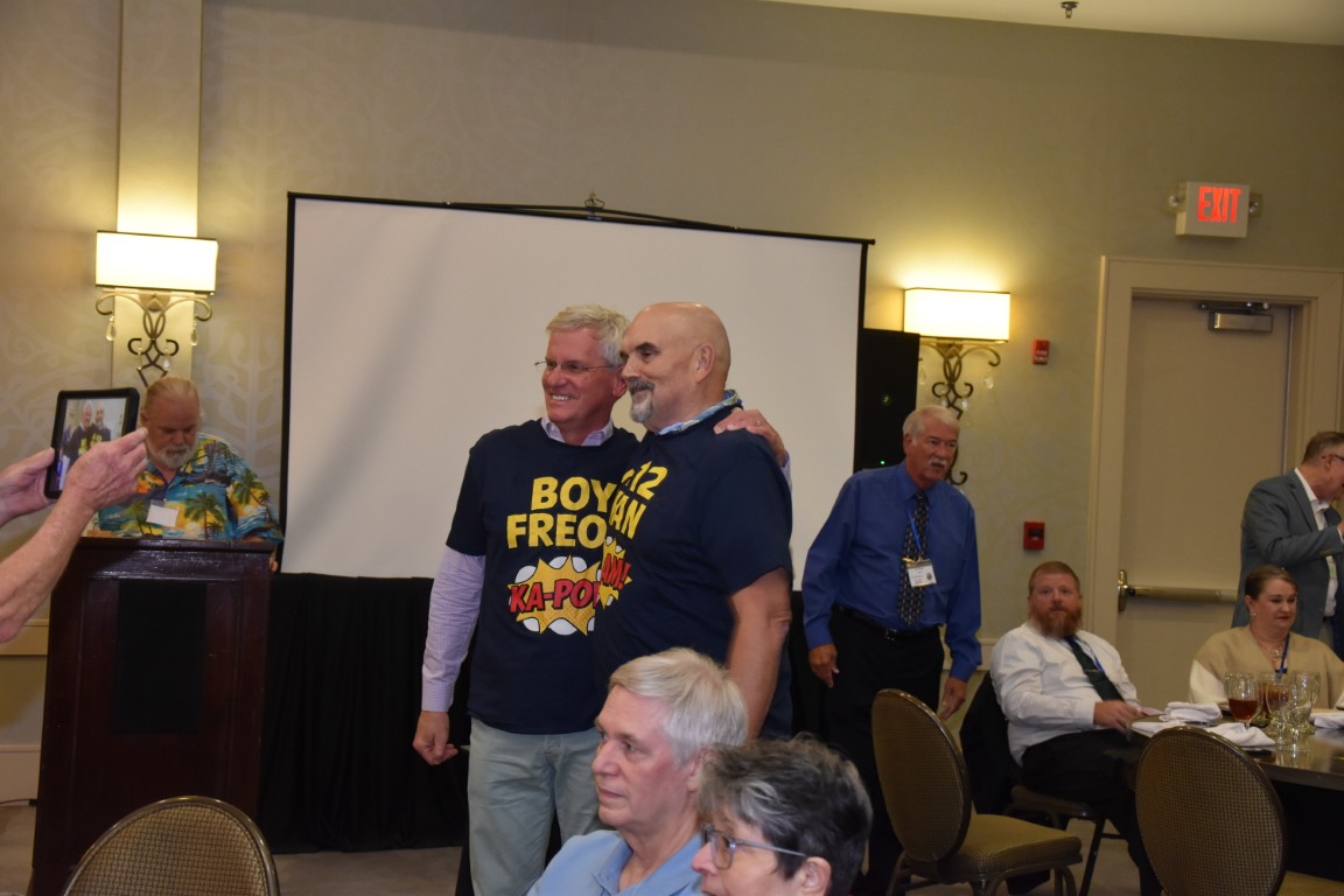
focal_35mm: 60
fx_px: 2240
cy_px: 448
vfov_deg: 22.6
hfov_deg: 33.4
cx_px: 672
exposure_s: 1/60
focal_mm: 40
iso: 1400
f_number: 4.5
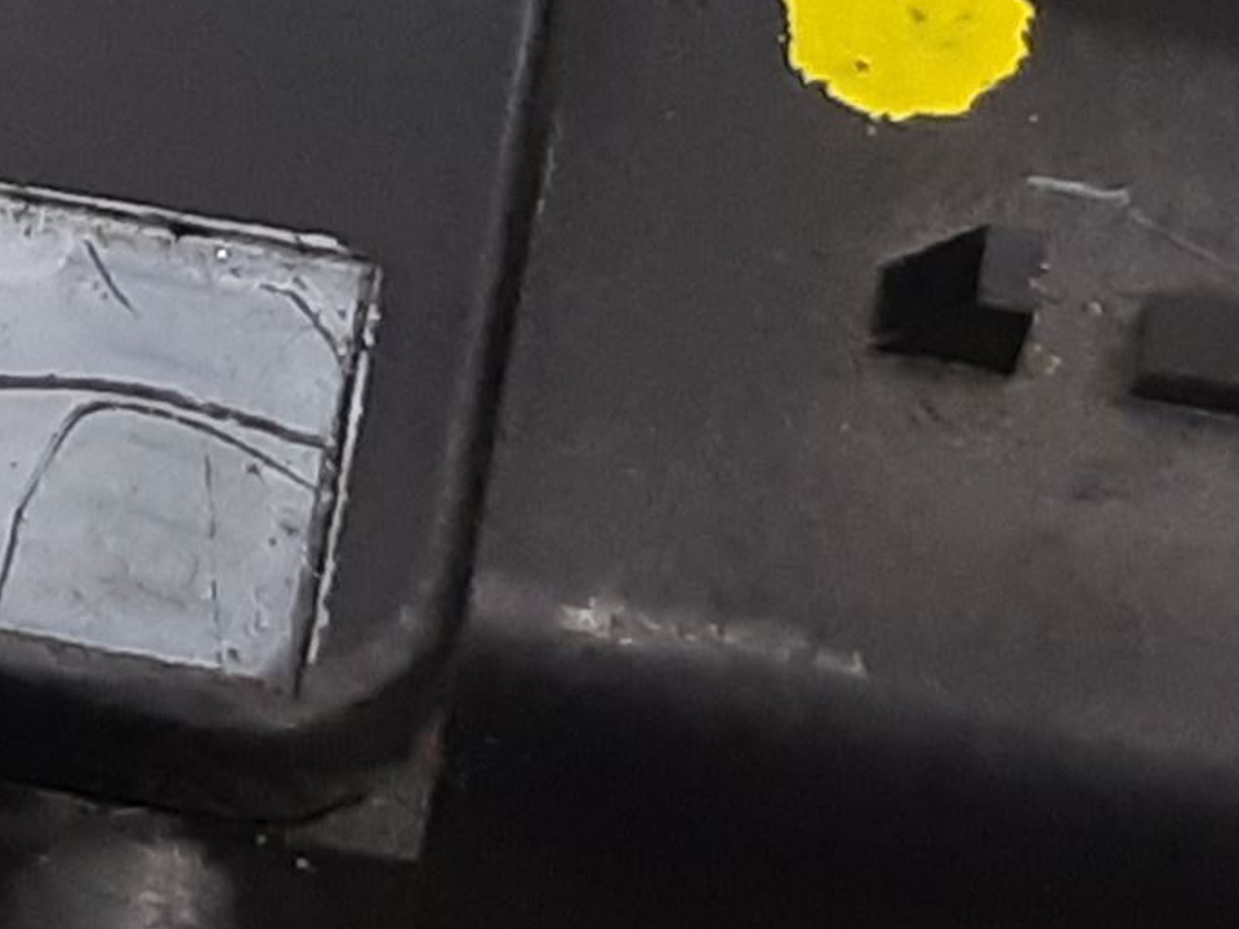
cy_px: -370
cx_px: -210
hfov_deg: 23.1
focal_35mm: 78
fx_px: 2791
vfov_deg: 17.4
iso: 160
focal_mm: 3.93
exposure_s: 1/50
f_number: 1.7
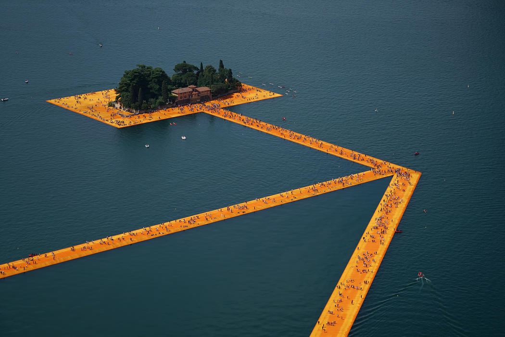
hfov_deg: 22.1
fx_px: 1290
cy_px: 168
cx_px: 252
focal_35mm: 92
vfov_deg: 14.9
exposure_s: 1/2000
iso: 125
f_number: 4
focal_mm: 92
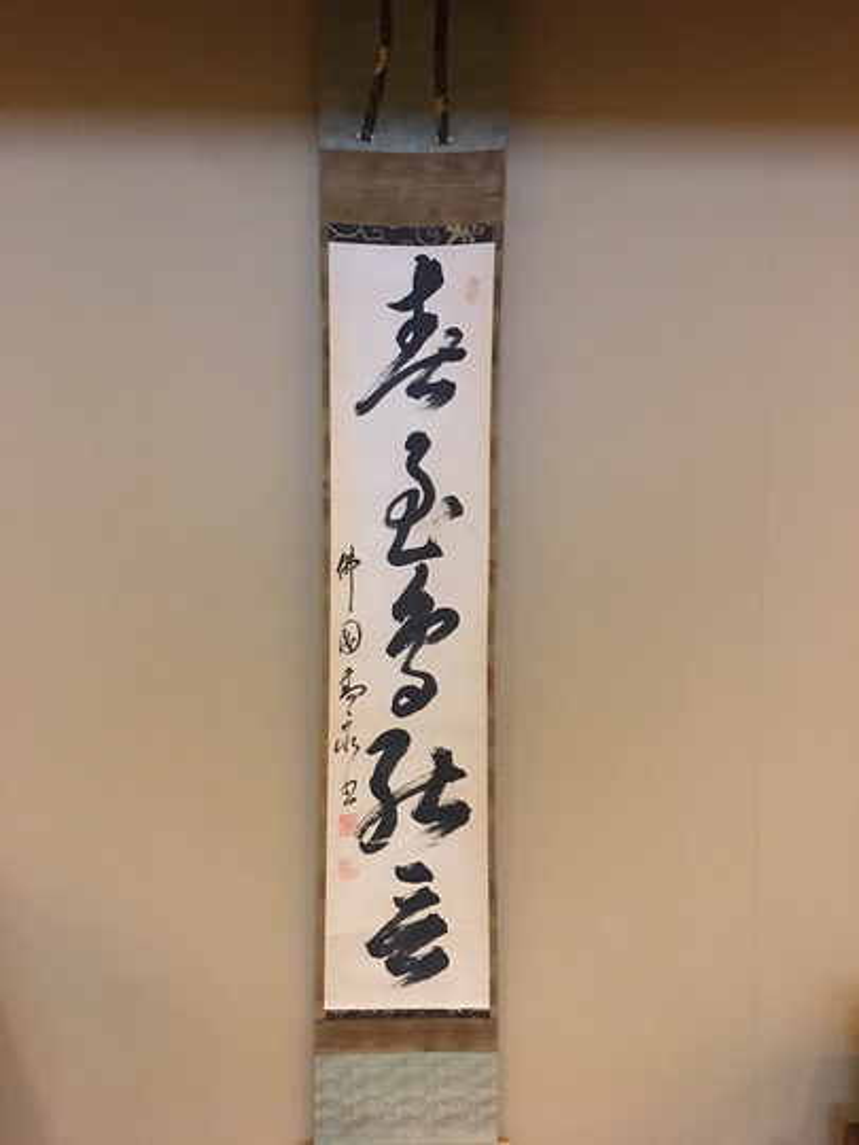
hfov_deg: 48.2
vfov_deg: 61.7
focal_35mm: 29
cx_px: 430
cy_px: 572
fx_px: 960
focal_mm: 4.15
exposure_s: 1/4
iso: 50
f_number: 2.2
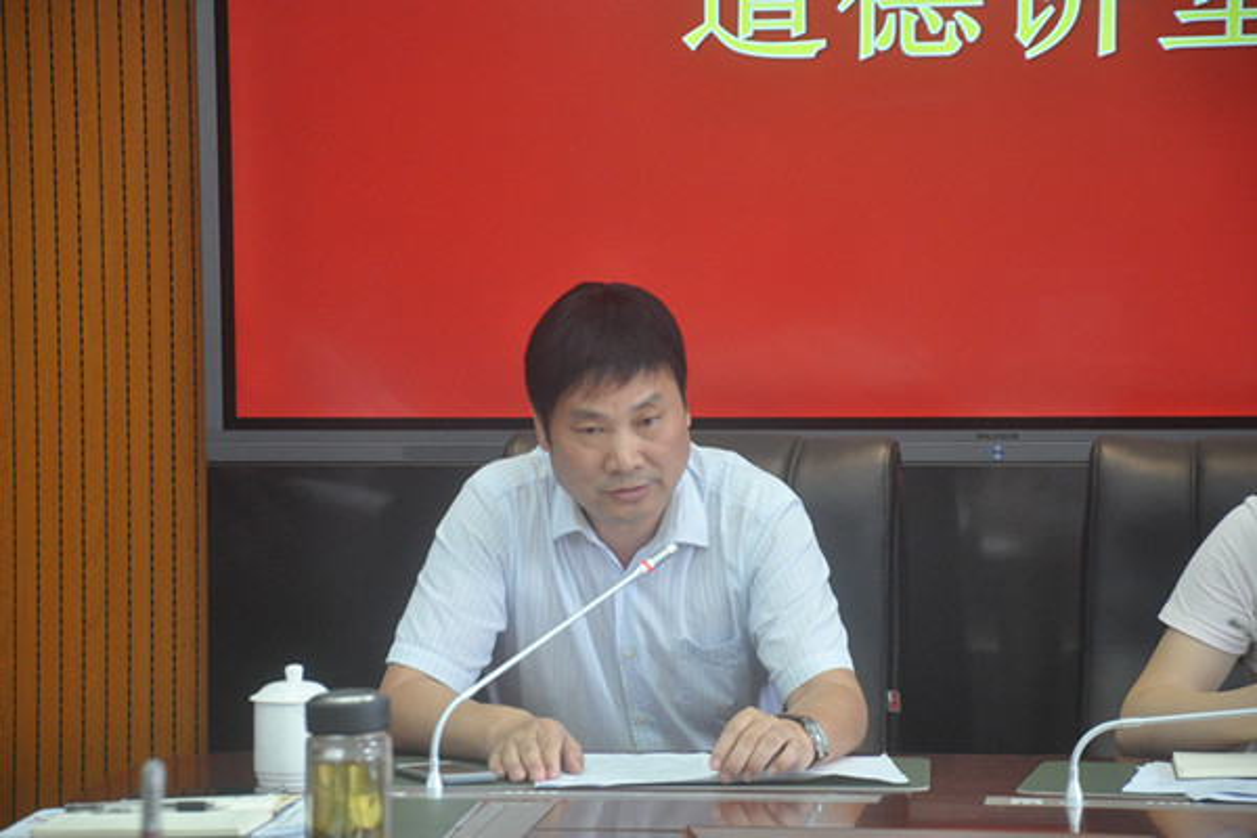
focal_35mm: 158
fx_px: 5499
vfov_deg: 8.7
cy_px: 419
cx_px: 628
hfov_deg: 13.0
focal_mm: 105
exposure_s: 1/125
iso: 2000
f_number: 5.6
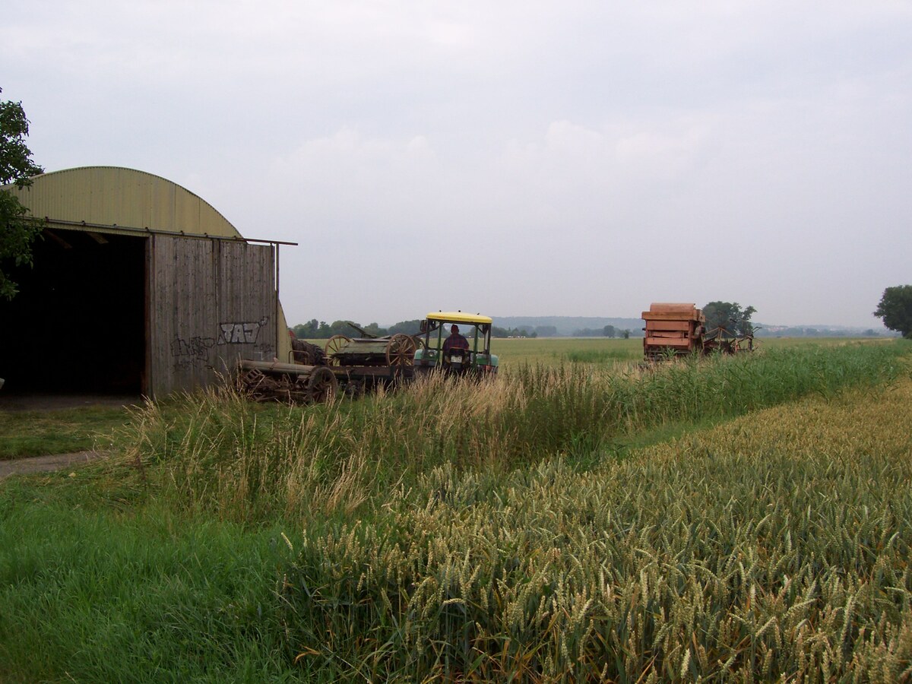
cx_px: 456
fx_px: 896
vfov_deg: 41.8
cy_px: 342
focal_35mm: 34
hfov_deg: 54.0
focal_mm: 5.6
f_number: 5.1
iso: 80
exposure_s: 1/280
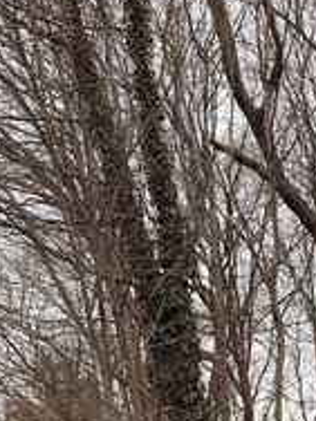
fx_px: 1035
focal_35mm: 85
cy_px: 608
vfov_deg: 20.2
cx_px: 262
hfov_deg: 17.2
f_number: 1.78
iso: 80
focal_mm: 6.76
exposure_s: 1/401
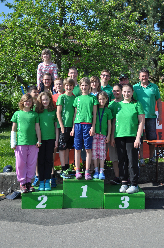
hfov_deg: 26.4
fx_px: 349
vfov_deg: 38.9
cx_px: 82
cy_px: 124
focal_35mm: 51
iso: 200
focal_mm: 34
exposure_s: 1/1000
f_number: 4.2
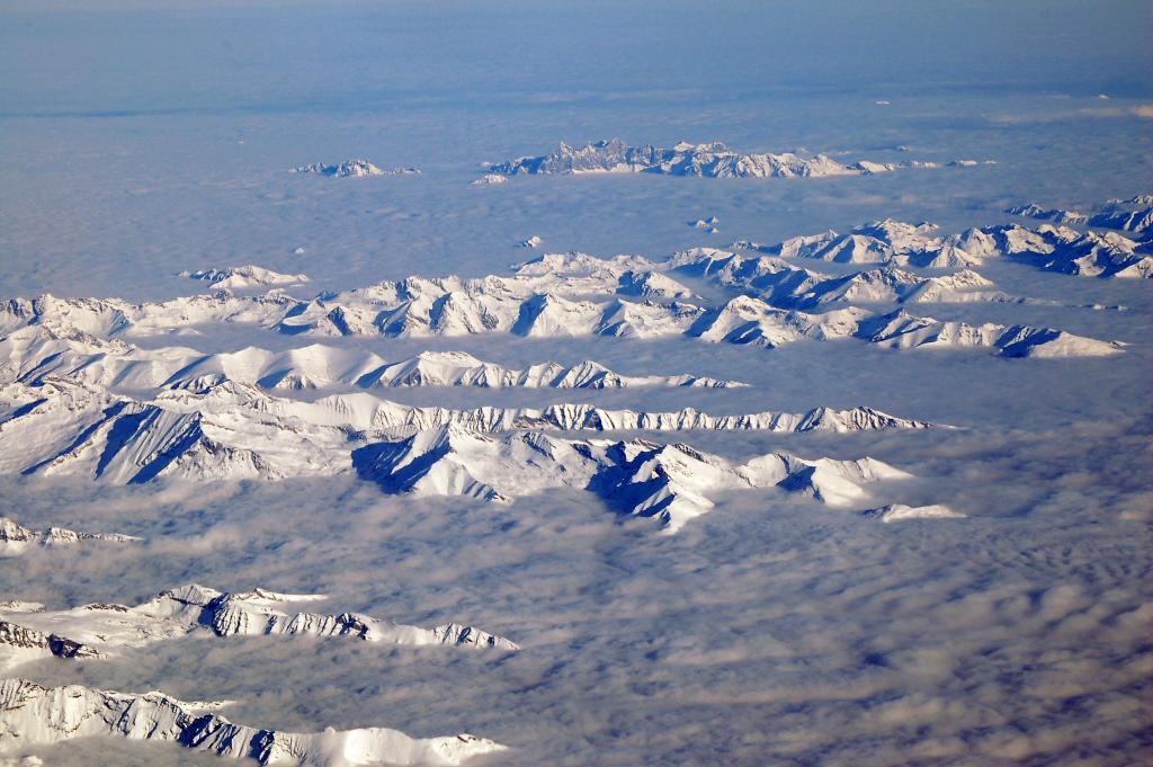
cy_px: 384
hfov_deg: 19.5
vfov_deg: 13.0
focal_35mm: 105
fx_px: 3360
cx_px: 576
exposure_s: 1/500
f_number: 11
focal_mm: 70
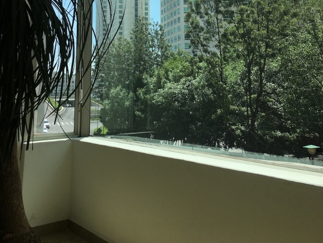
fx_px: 364
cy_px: 32
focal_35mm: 39
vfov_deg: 35.0
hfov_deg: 47.9
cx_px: 162
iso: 25
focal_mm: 4.15
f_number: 2.2
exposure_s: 1/962
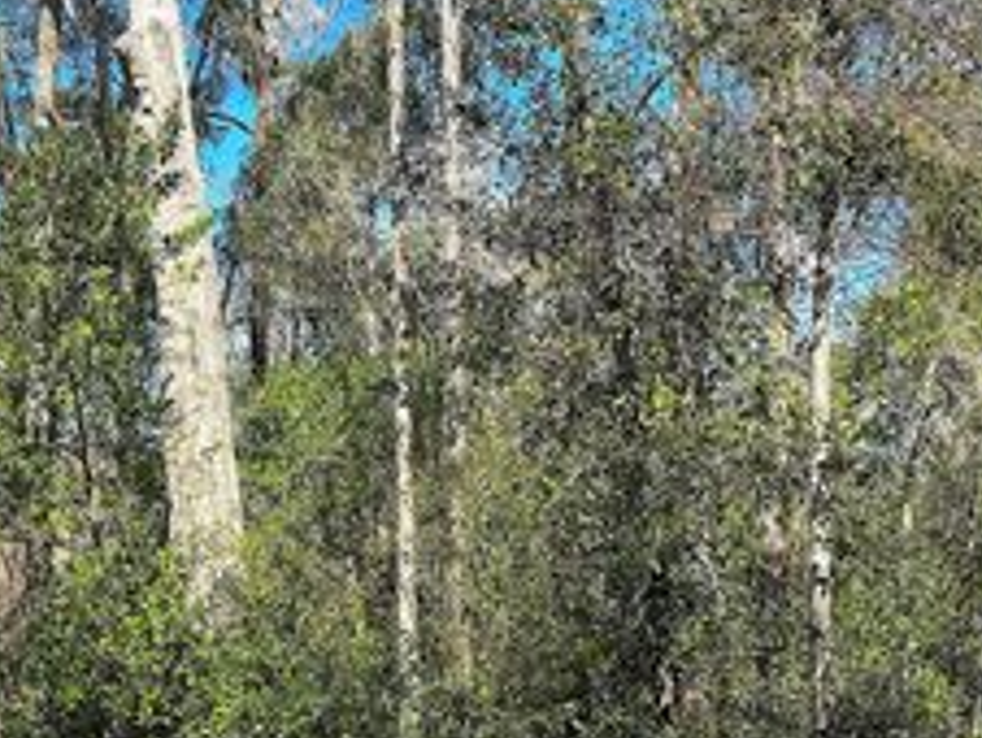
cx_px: 256
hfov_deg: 35.4
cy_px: 389
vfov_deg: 27.6
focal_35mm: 53
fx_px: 1505
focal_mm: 6.86
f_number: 1.78
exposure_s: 1/2203
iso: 80
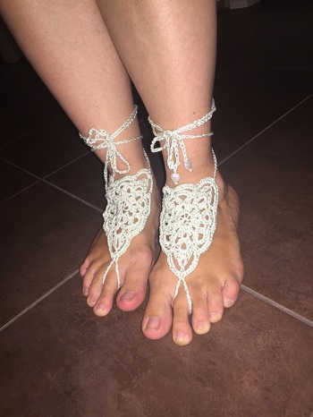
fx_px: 349
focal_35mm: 29
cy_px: 208
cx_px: 156
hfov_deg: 48.3
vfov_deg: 61.6
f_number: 2.2
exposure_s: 1/20
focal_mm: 4.15
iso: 32
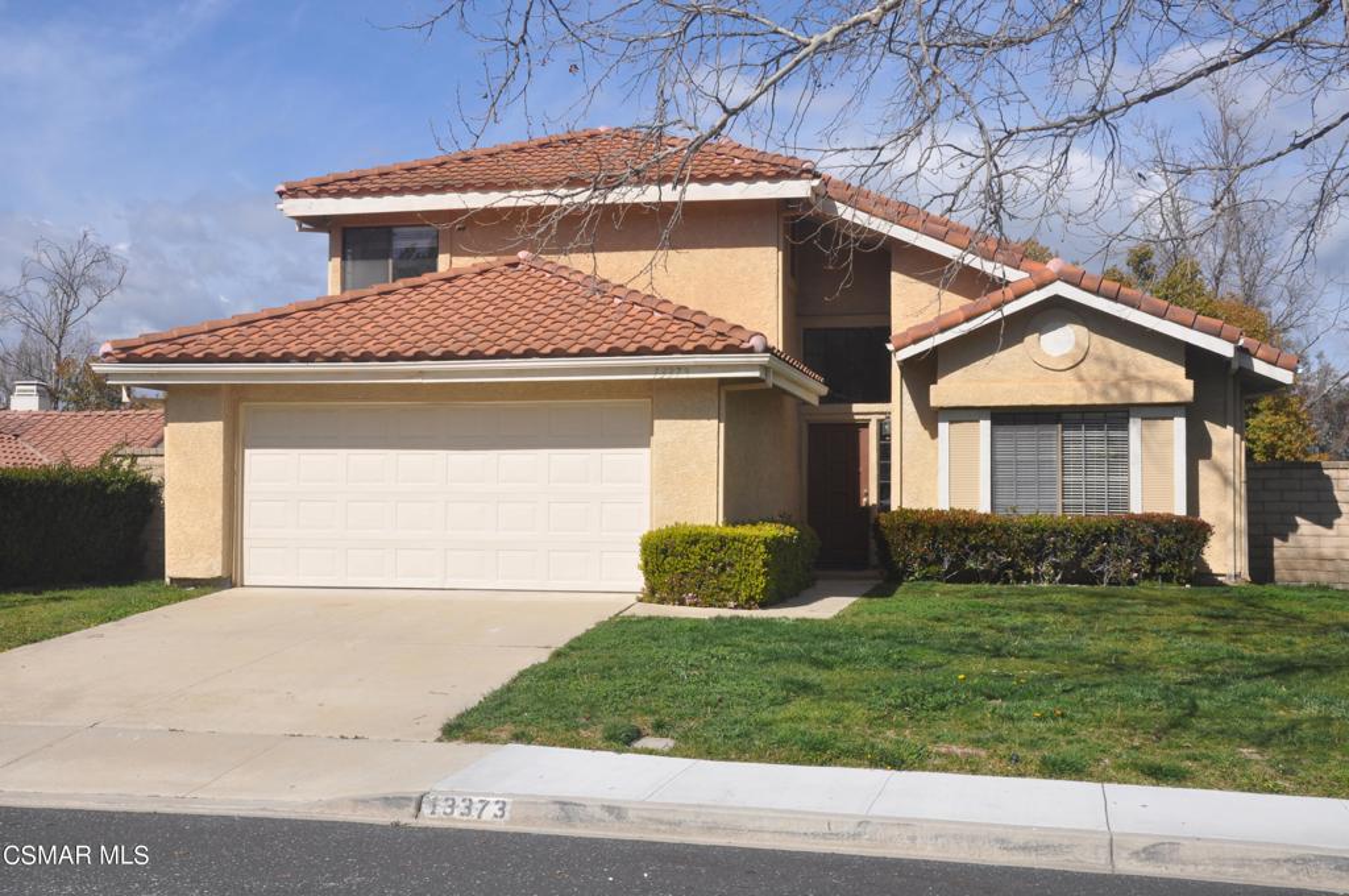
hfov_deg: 46.5
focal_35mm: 42
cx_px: 674
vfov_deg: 31.8
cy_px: 448
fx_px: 1572
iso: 200
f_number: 14
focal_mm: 28
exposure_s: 1/200
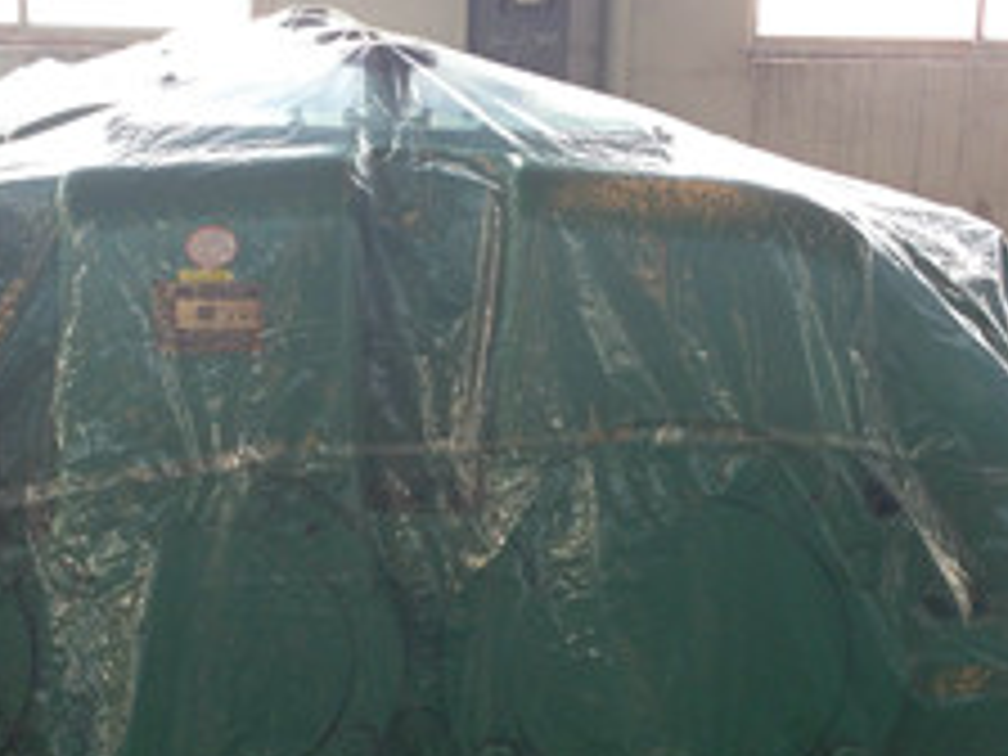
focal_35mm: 78
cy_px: 583
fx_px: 2271
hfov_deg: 25.0
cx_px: 423
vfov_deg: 18.8
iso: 50
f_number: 2.4
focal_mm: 4.28
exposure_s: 1/40
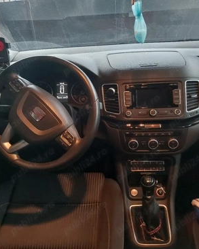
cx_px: 98
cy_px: 120
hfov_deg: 45.8
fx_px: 235
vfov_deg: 55.6
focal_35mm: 32
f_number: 1.8
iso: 800
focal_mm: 4.6
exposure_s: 1/25
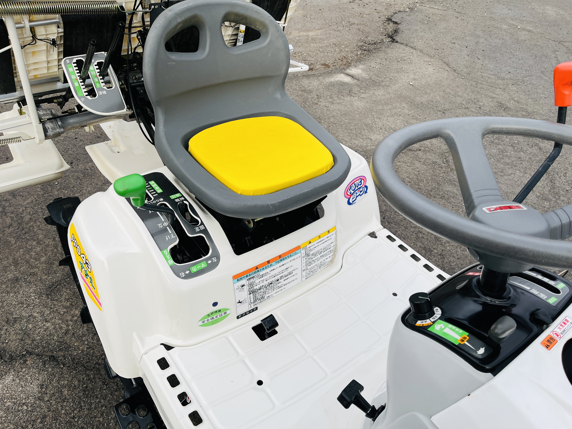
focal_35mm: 26
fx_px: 430
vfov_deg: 53.1
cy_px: 214
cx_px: 286
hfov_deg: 67.3
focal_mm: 5.1
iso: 40
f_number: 1.6
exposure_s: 1/256
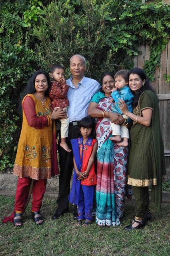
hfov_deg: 23.7
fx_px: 405
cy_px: 128
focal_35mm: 57
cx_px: 85
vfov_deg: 35.1
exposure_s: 1/100
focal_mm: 38
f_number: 5
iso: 400
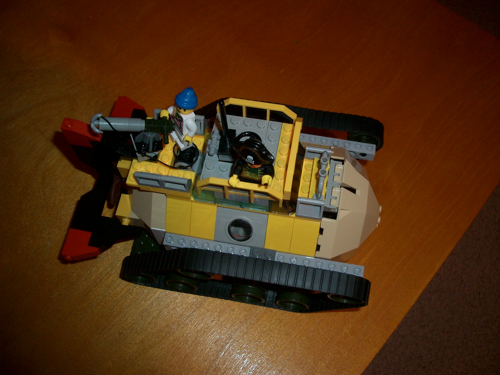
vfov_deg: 40.7
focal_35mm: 35
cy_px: 188
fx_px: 506
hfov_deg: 52.6
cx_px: 250
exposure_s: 1/40
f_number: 2.6
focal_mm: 5.8
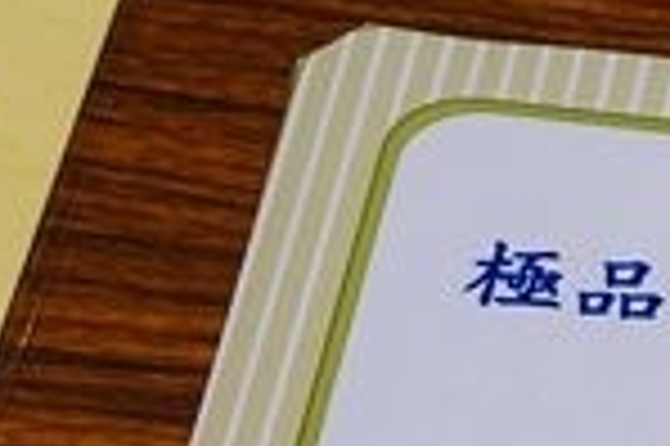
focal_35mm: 214
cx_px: 607
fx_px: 3978
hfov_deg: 9.6
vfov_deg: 6.3
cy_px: 813
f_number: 4
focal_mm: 18.1
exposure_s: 1/125
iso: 125
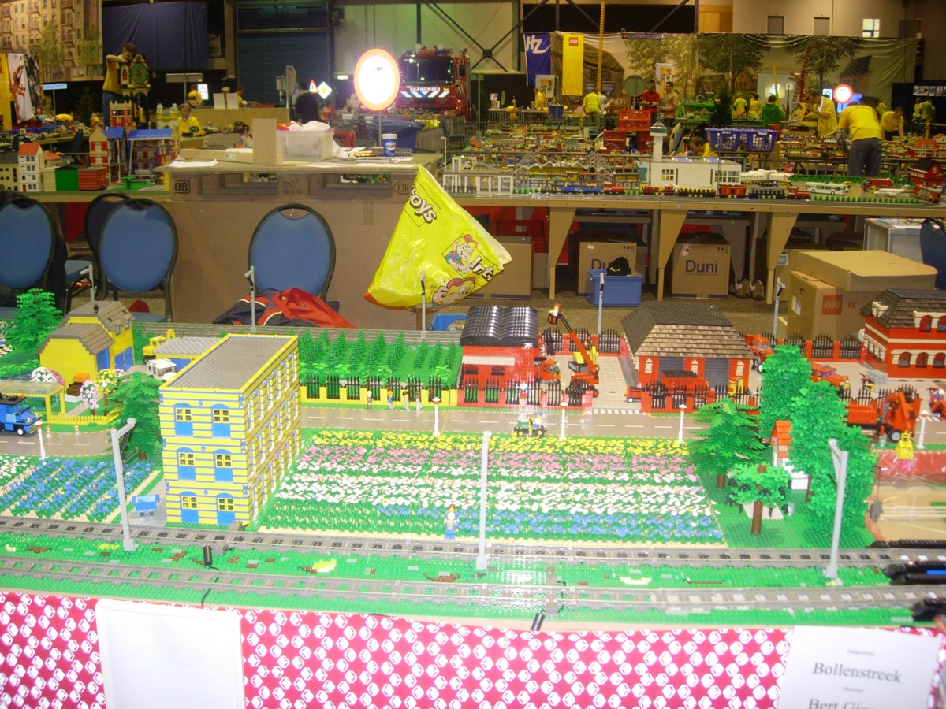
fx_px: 1038
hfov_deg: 49.0
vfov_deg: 37.7
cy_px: 354
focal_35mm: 38
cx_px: 473
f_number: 2.8
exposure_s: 1/10.3
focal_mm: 7.8
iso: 79
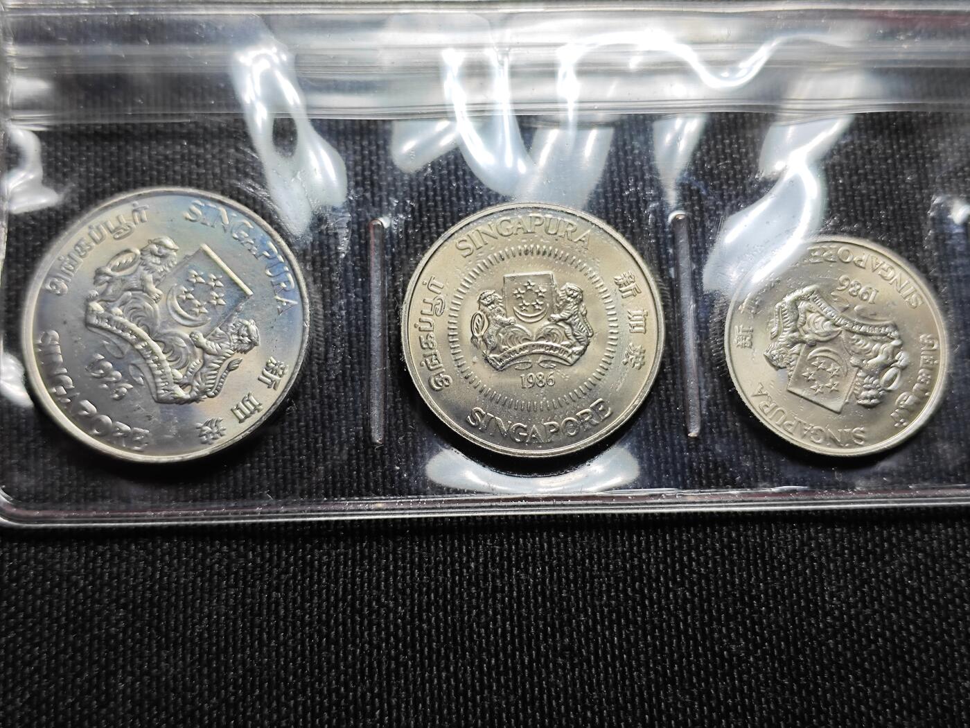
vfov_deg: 29.7
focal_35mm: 49
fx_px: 1373
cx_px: 485
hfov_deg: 38.9
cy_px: 364
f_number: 1.6
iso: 80
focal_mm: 5.84
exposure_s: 1/100
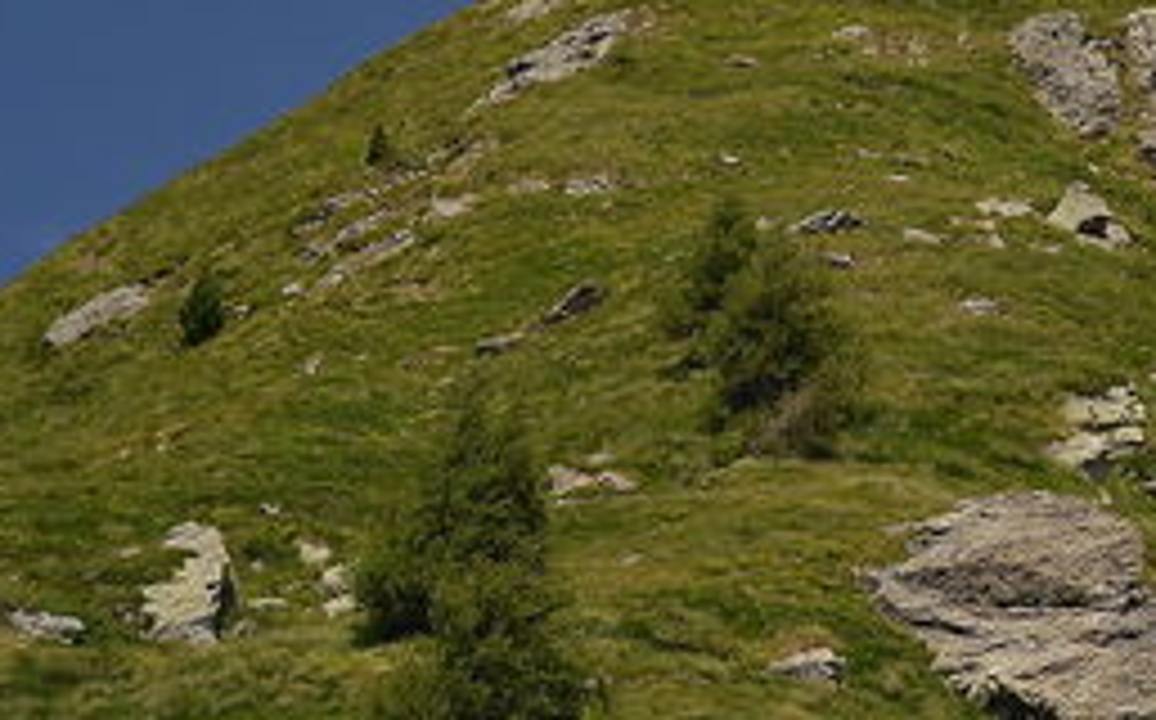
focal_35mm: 303
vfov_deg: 4.3
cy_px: -43
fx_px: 9541
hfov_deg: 6.9
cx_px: 1318
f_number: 2.8
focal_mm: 85
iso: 100
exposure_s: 1/1250
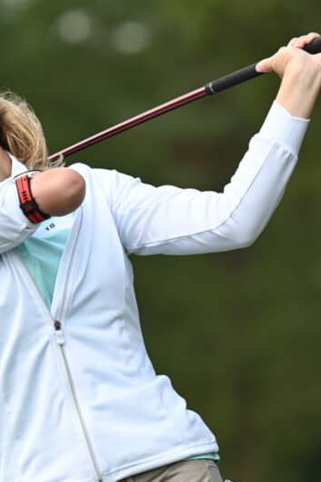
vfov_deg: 2.5
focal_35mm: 815
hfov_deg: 1.7
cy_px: 237
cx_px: 123
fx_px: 10900
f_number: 5.3
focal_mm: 280
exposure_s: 1/500
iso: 400
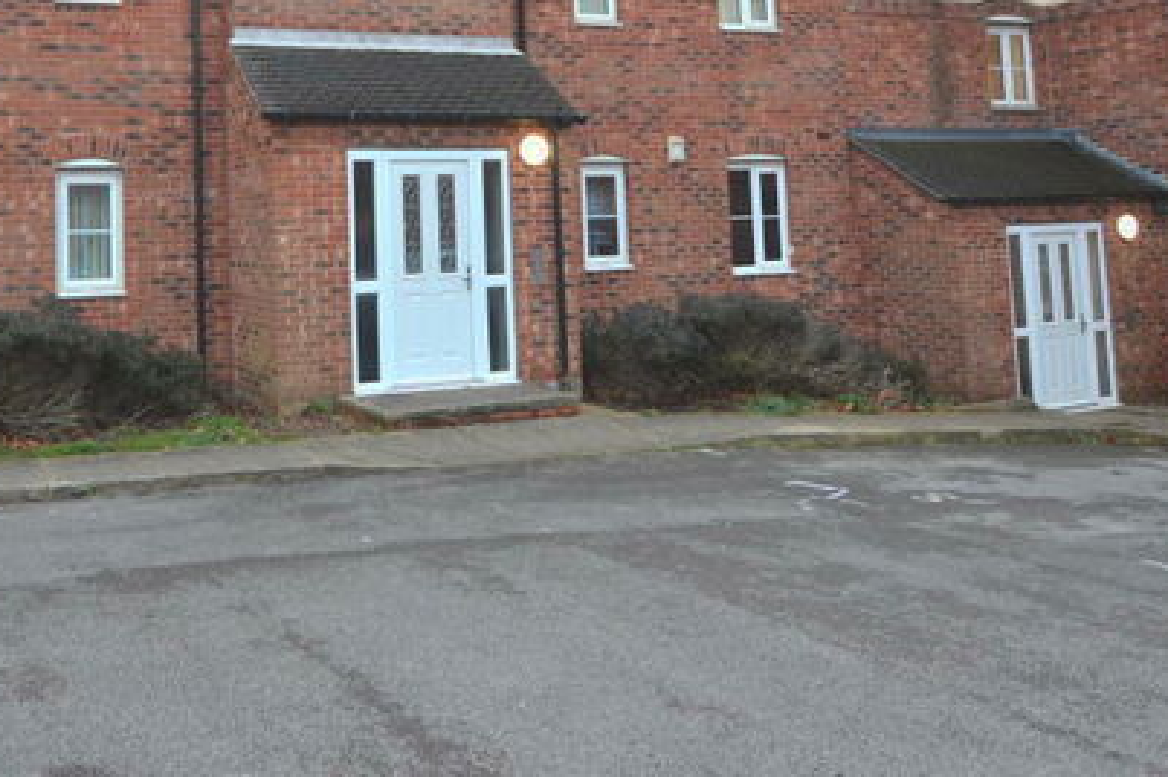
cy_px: 107
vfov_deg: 37.0
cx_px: 322
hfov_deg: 54.0
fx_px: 1098
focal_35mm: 34
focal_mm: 13
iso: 400
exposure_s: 1/100
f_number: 5
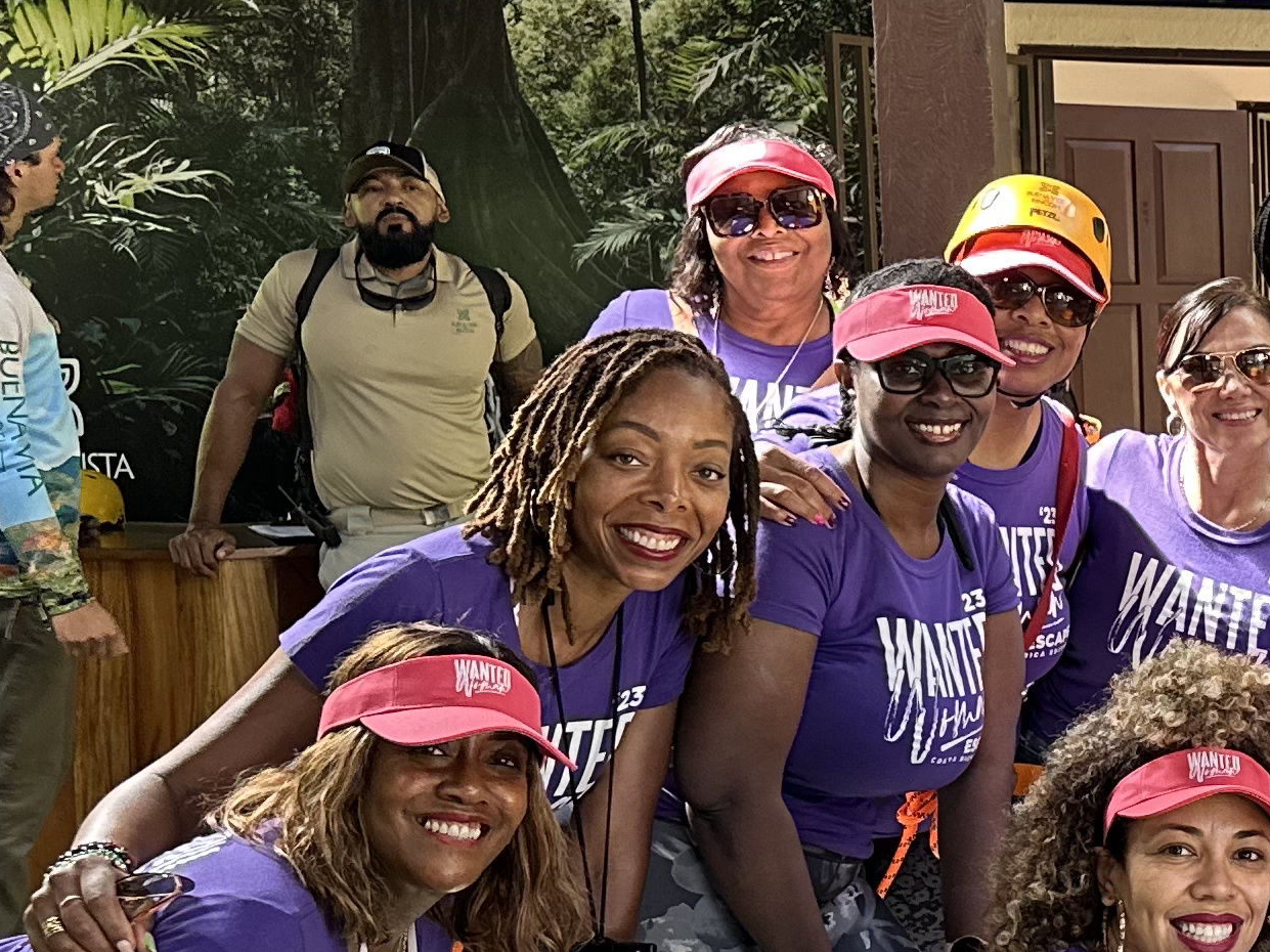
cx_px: 1873
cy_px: 636
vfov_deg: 18.8
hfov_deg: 21.3
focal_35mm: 78
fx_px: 2861
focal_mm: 6.86
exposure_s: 1/98
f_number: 1.78
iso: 250
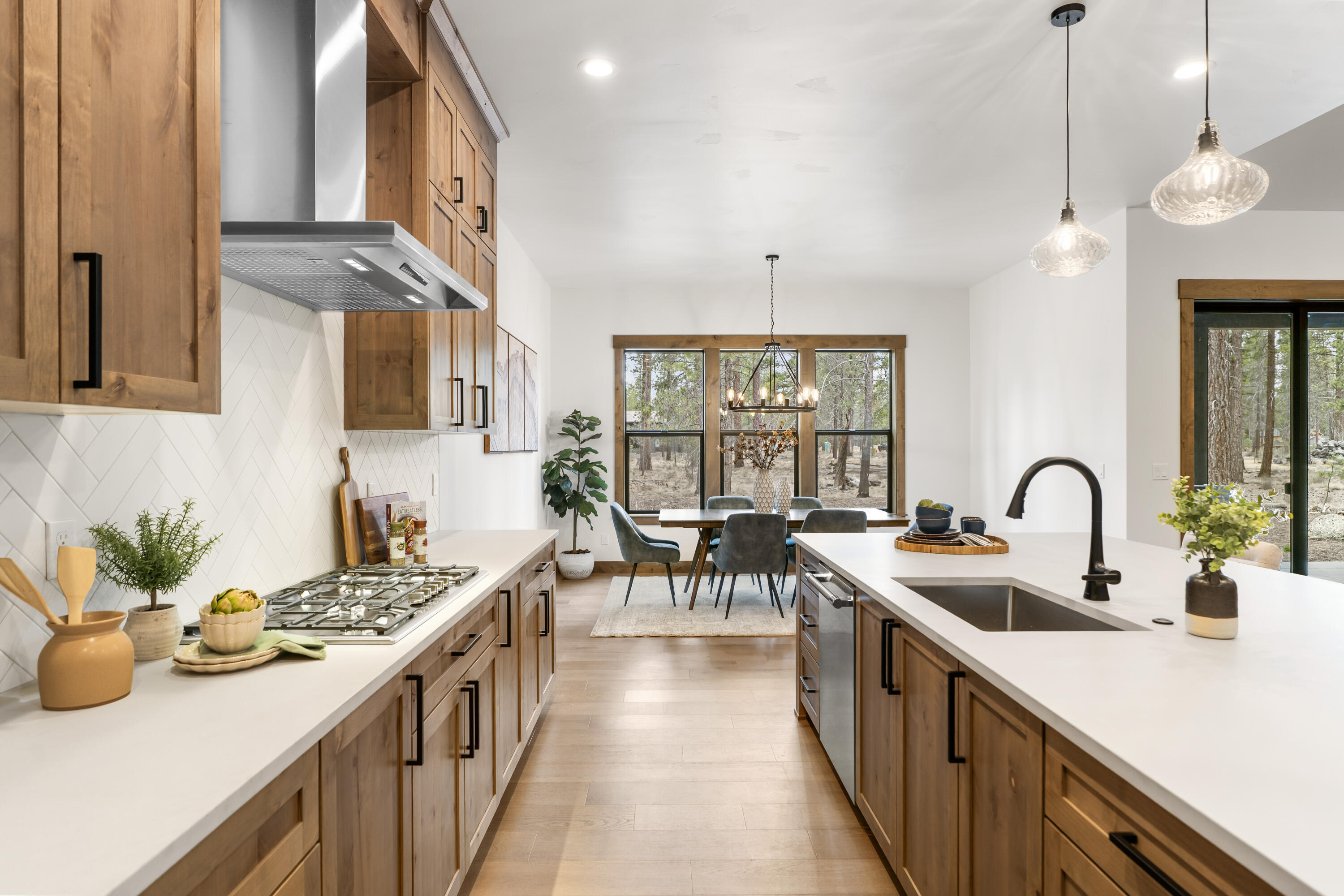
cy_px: 448
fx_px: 717
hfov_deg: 86.3
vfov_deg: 64.0
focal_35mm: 19
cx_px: 672
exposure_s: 1/13
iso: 100
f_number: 5.6
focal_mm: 19.2
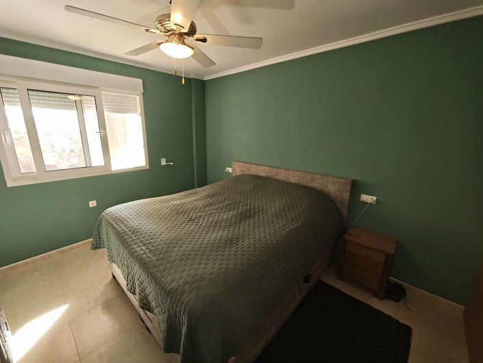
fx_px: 196
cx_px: 242
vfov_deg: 85.8
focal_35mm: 14
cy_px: 182
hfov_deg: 102.0
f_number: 2.2
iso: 400
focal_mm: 2.16
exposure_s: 1/50
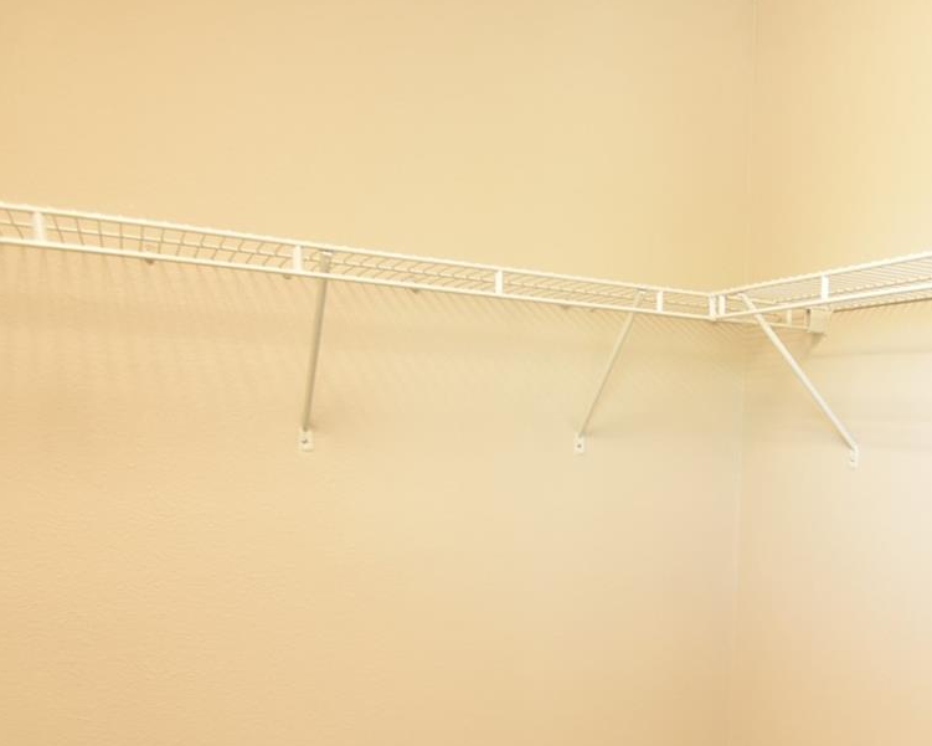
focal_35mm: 30
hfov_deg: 55.1
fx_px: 828
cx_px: 732
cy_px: 597
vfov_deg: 46.0
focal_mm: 10
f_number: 3.5
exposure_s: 1/45
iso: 800
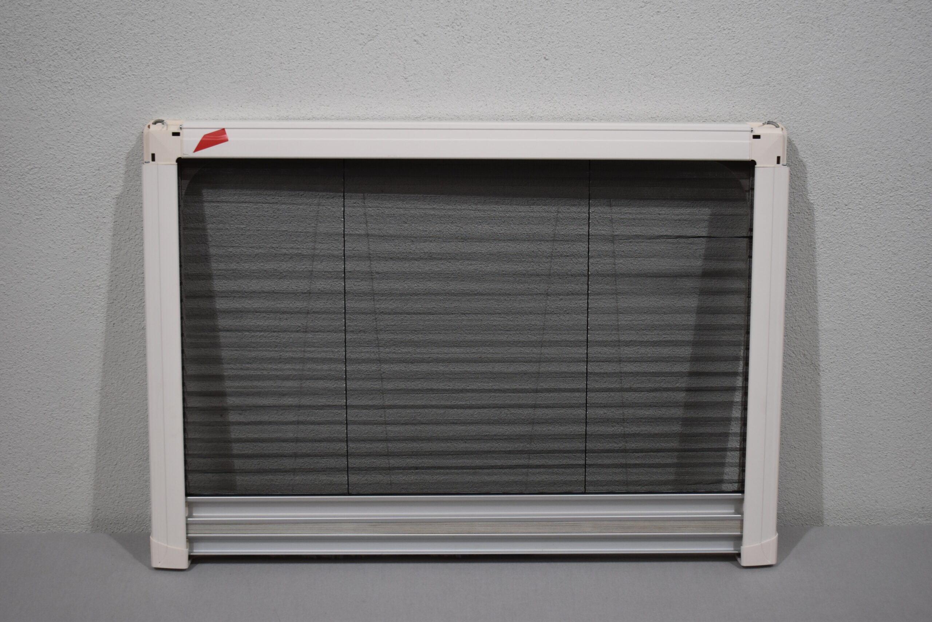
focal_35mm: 51
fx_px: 1320
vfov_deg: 26.5
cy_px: 311
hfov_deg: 38.9
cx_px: 466
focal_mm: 34
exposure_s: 1/250
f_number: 4.5
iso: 560
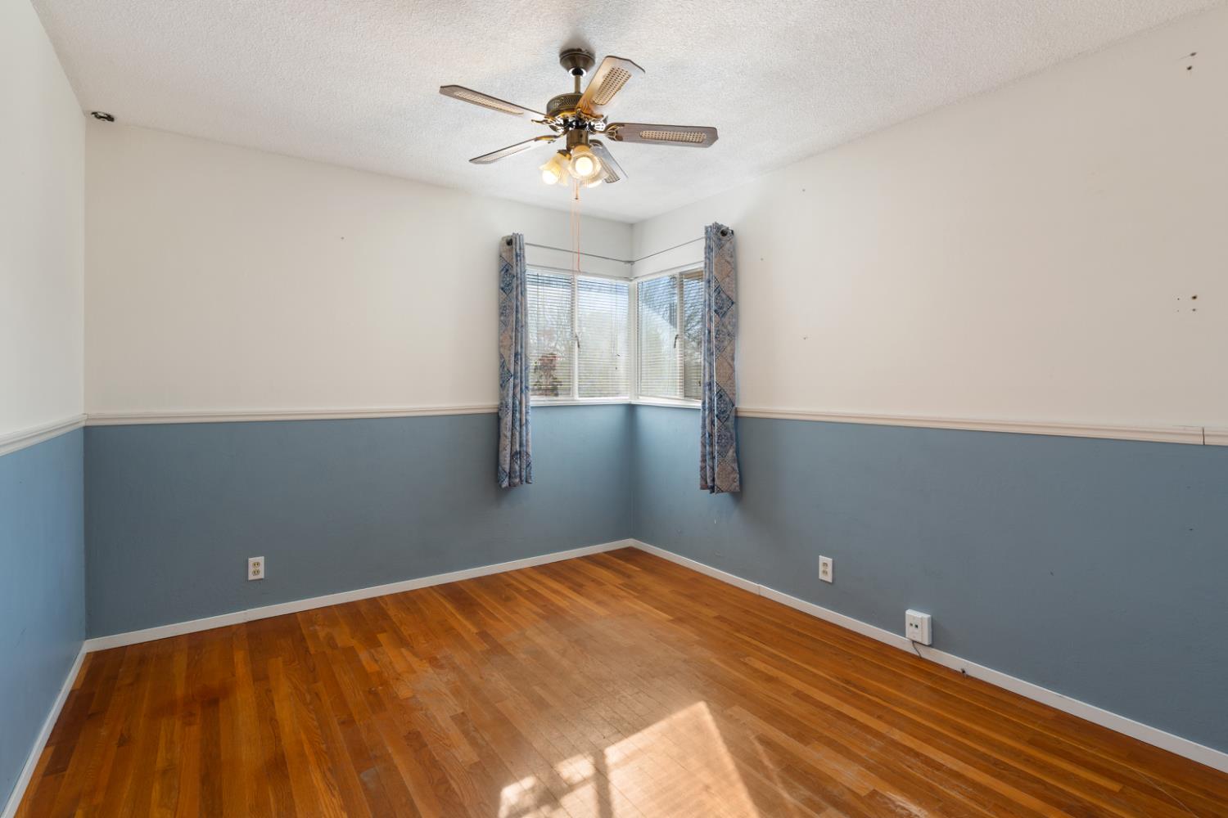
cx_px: 614
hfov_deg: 95.0
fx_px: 563
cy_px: 409
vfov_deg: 72.1
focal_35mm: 16
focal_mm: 11
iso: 100
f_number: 6.3
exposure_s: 1/6
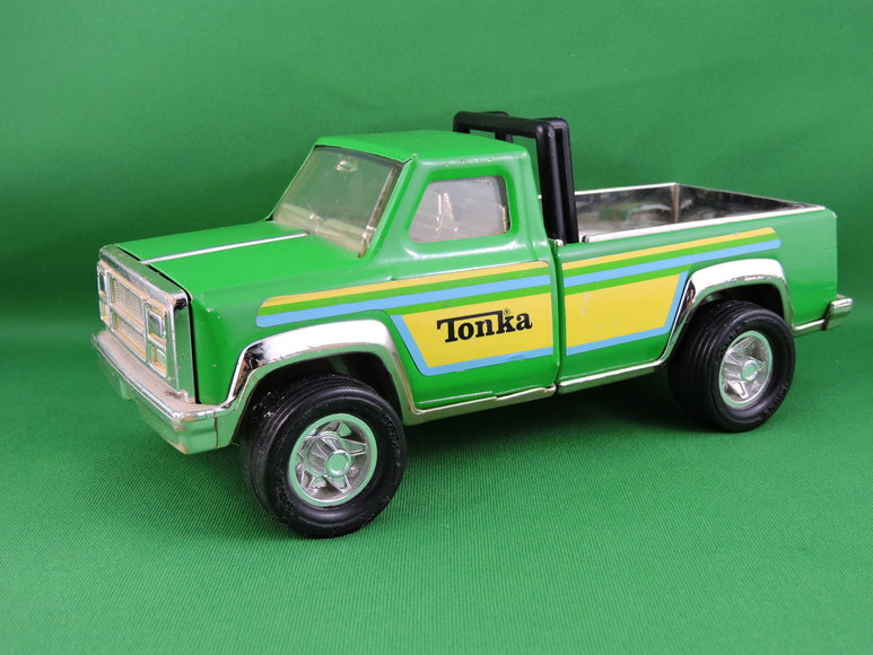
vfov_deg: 32.2
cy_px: 328
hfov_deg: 42.1
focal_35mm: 45
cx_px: 436
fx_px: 1135
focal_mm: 8.1
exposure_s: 1/30
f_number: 4
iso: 125
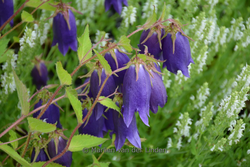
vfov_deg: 10.8
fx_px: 885
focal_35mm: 128
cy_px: 84
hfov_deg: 16.1
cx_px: 125
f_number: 6.3
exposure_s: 1/160
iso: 200
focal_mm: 85
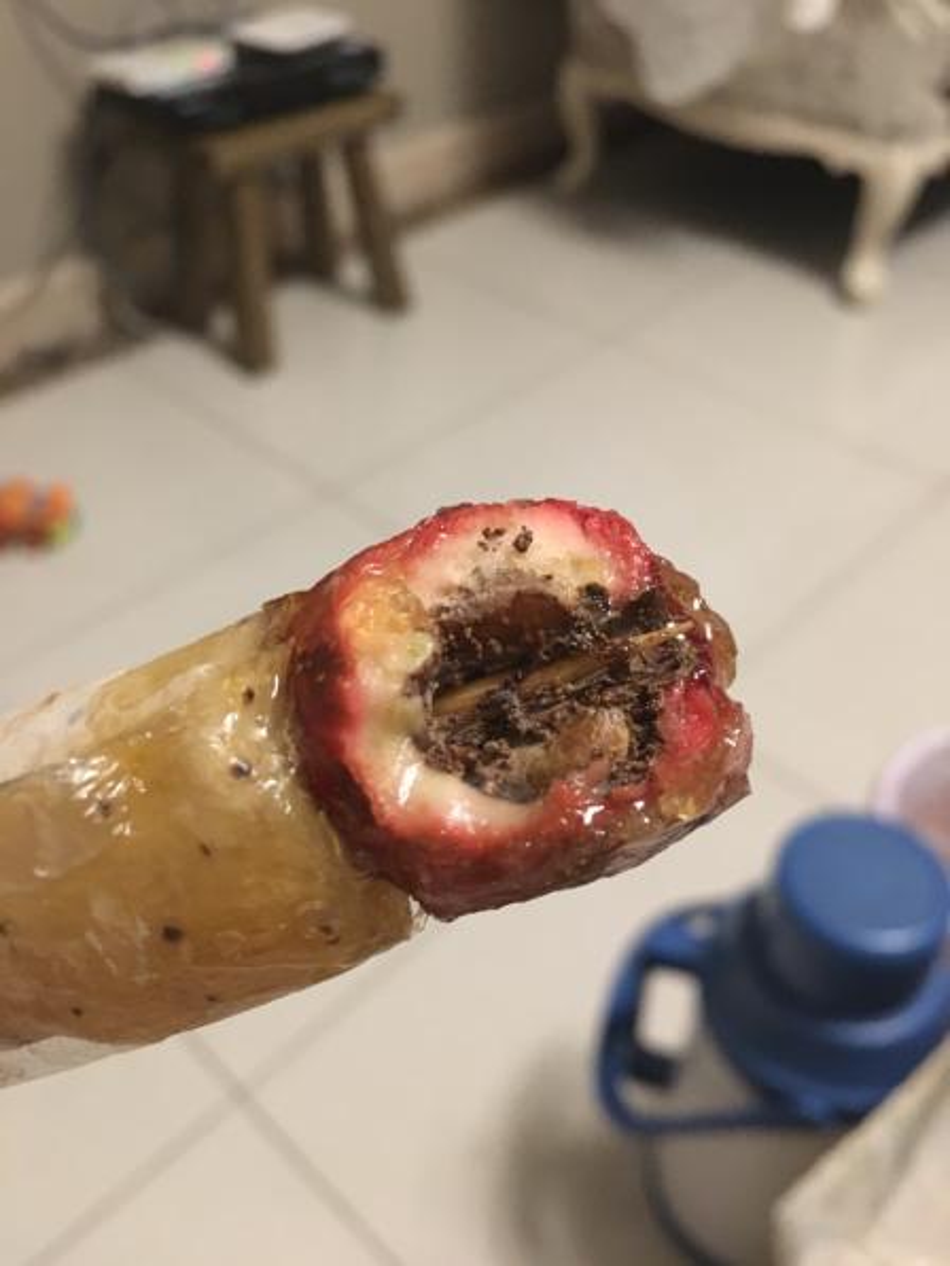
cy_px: 633
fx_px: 1061
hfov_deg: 48.2
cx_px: 475
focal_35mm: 29
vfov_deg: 61.6
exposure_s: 1/17
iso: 400
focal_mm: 4.15
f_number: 2.2
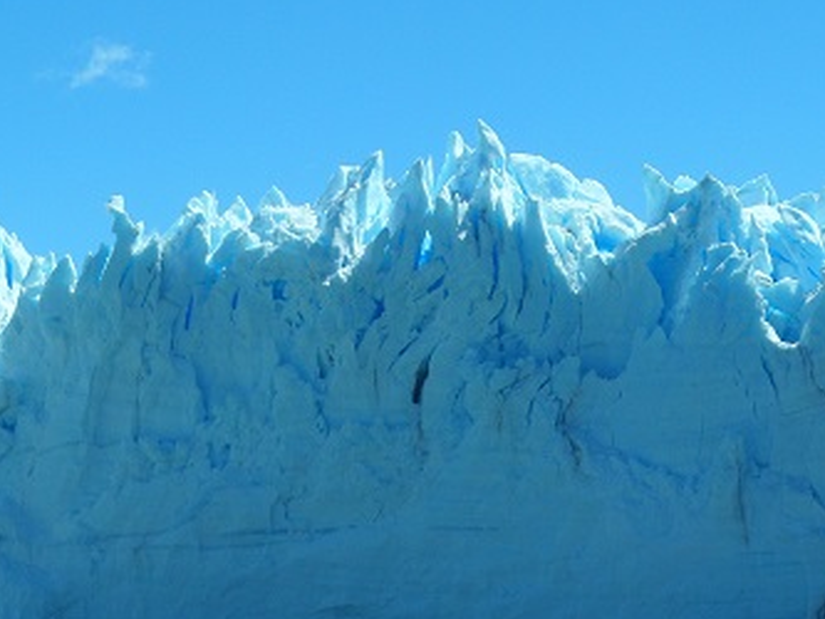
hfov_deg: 16.3
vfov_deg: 12.3
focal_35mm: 121
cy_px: 347
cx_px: 305
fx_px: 2885
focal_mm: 11.2
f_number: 5.6
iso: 80
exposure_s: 1/750
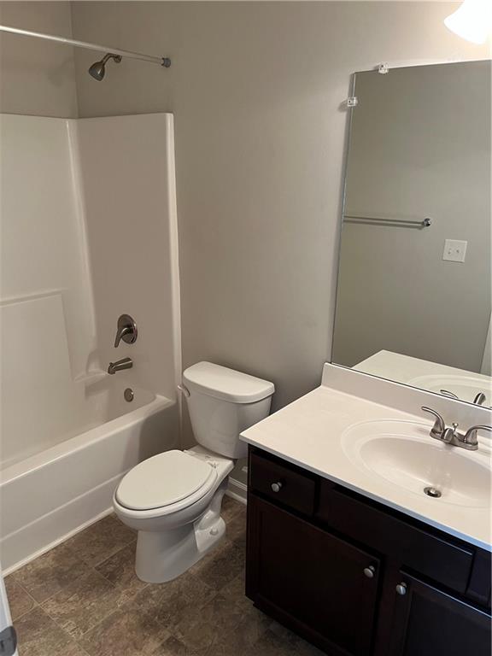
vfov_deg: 67.3
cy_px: 328
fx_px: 493
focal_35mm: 26
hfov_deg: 53.1
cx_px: 246
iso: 125
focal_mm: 5.1
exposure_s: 1/60
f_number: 1.6
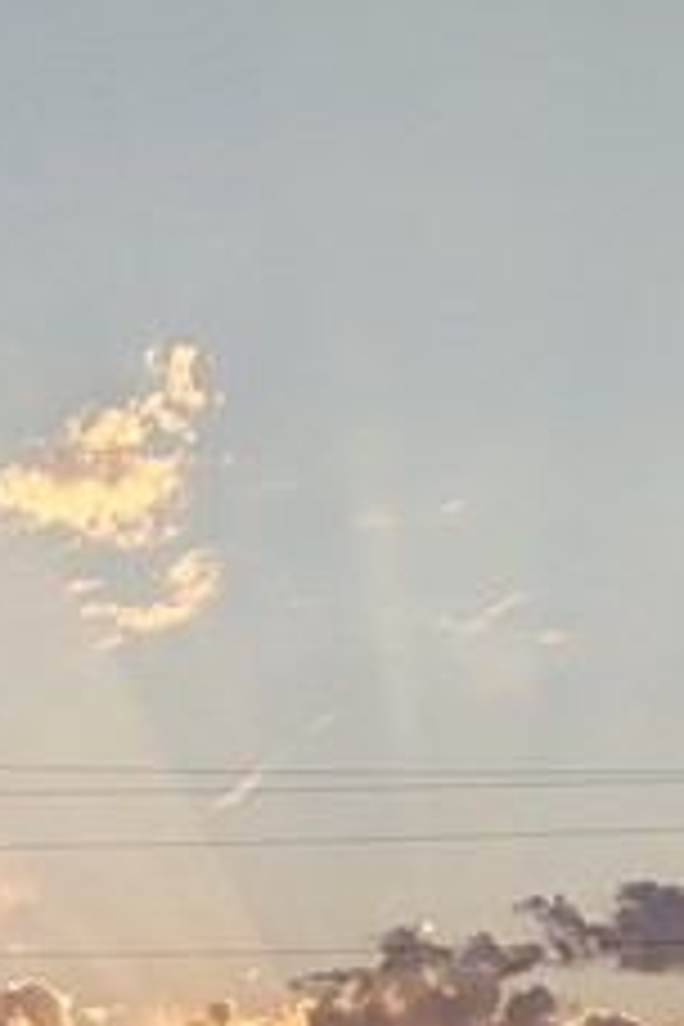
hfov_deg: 10.8
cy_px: 1256
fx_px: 3591
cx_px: 45
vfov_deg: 15.6
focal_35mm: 126
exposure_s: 1/1805
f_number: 1.8
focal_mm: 4.44
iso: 53
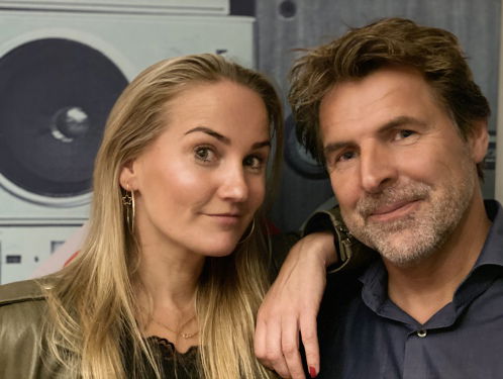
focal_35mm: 52
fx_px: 757
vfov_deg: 28.1
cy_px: 190
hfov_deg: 36.8
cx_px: 252
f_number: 2
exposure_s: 1/14
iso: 800
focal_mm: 6
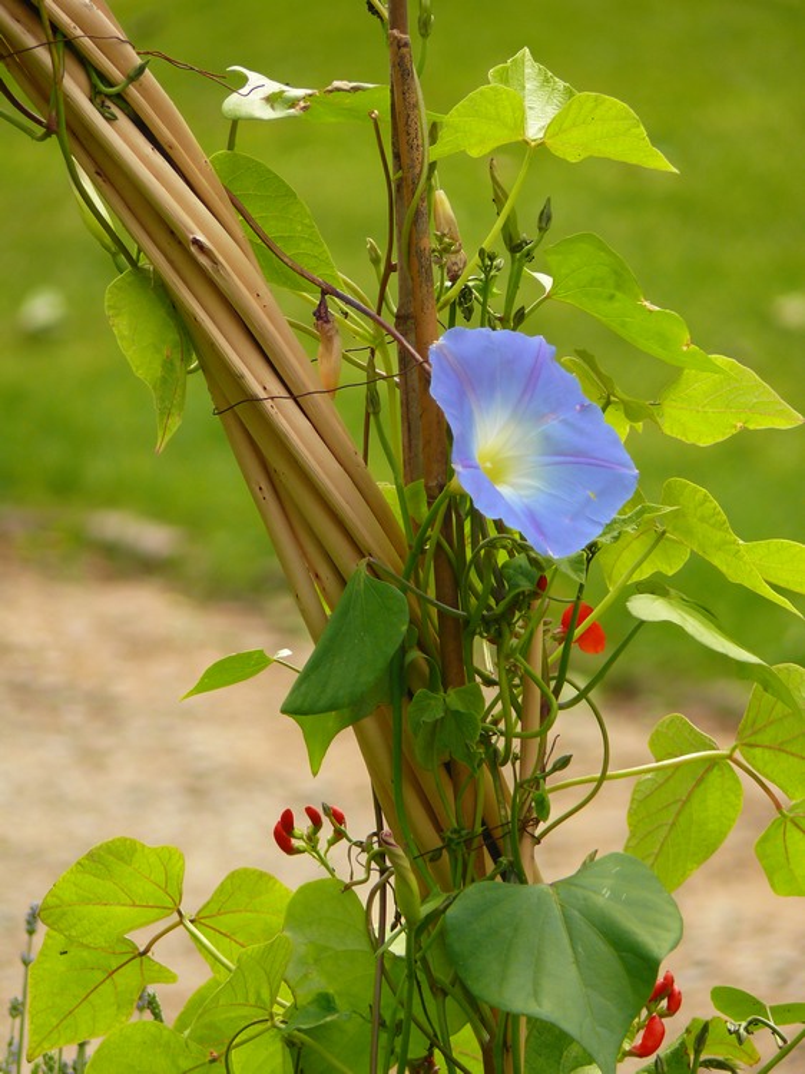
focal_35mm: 420
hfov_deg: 3.5
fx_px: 13030
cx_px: 402
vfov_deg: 4.7
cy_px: 537
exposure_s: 1/125
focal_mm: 88.8
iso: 100
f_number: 4
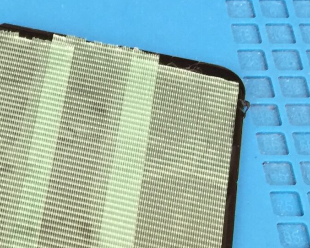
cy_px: 335
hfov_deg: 16.3
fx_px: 982
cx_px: -167
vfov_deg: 13.8
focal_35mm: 107
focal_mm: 4.15
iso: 50
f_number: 2.2
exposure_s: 1/17
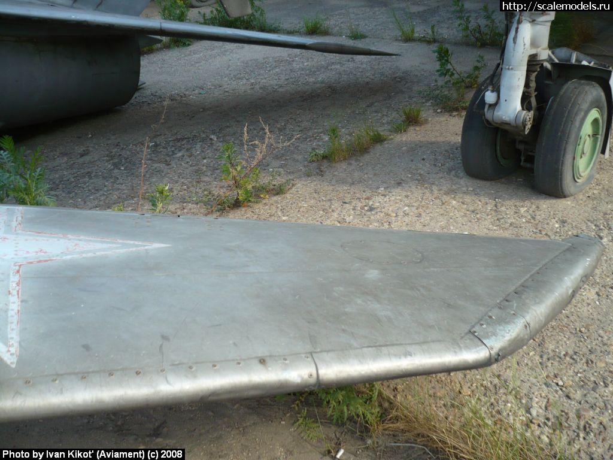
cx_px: 306
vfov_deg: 40.7
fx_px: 620
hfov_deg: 52.6
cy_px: 230
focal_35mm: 35
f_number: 2.8
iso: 100
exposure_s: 1/200
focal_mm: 5.8
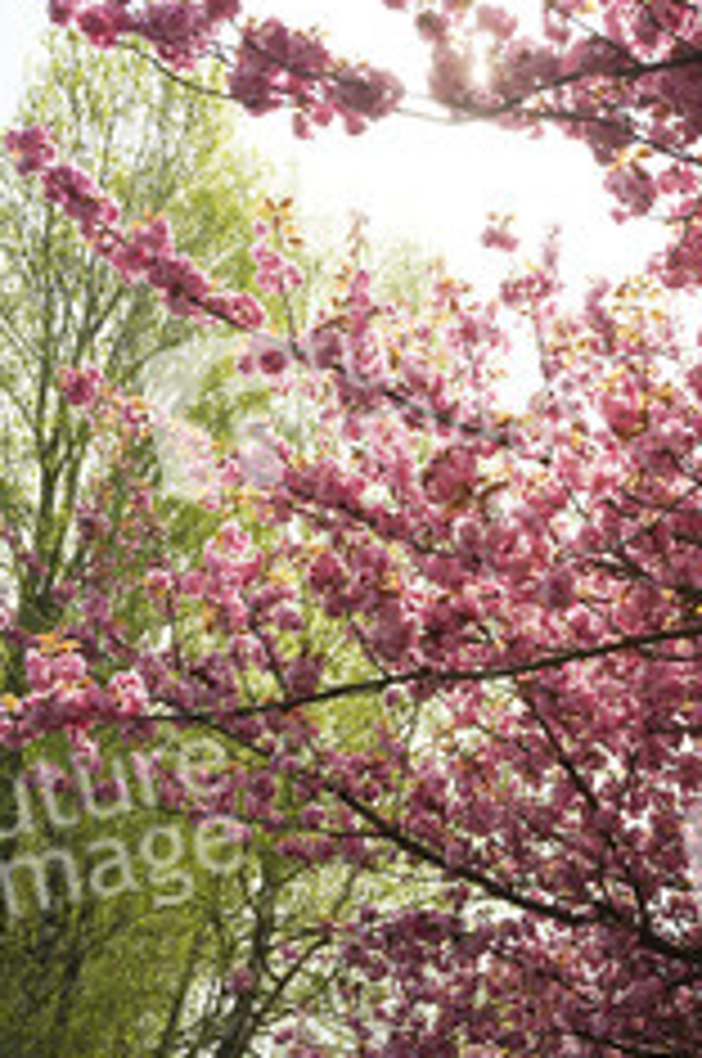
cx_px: 504
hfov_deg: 26.2
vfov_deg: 38.8
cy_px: 621
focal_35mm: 51
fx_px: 1496
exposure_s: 1/200
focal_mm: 30
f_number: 8
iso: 320
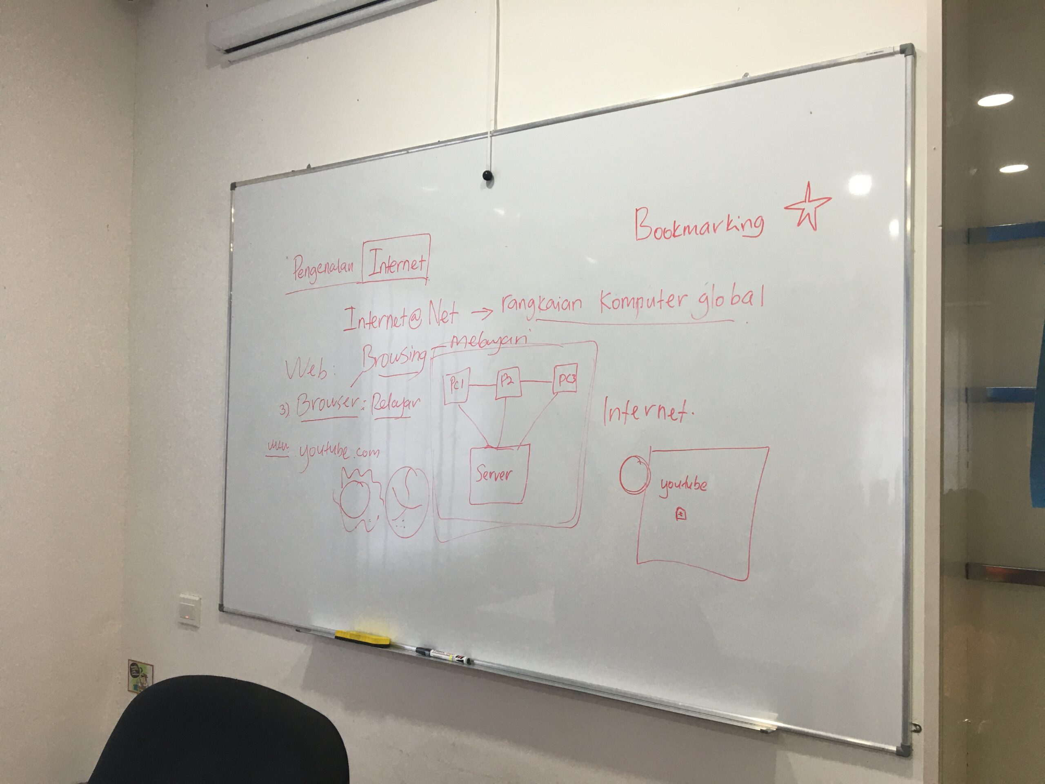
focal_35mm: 29
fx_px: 875
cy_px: 392
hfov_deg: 61.7
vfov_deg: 48.2
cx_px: 522
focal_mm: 4.15
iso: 100
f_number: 2.2
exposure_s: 1/33
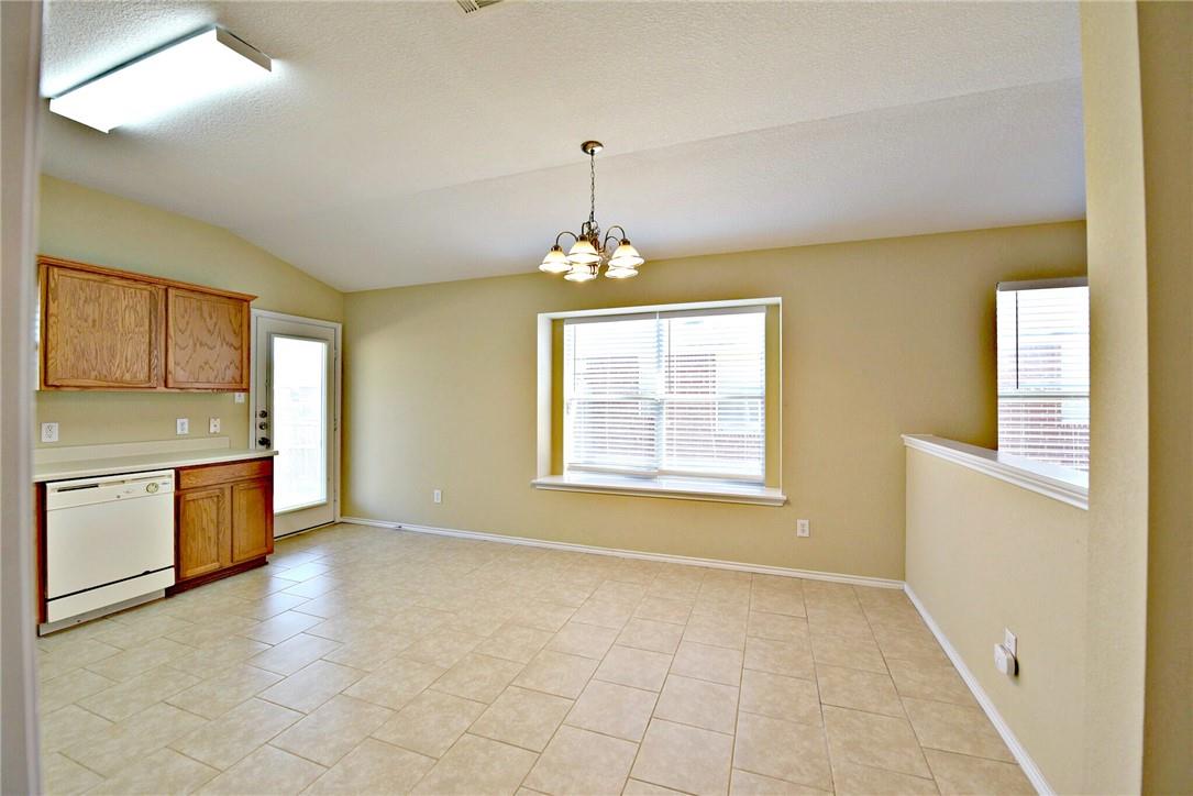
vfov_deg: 81.2
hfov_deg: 104.2
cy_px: 398
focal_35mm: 14
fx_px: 464
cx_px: 596
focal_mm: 14
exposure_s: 1/125
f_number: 5
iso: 400
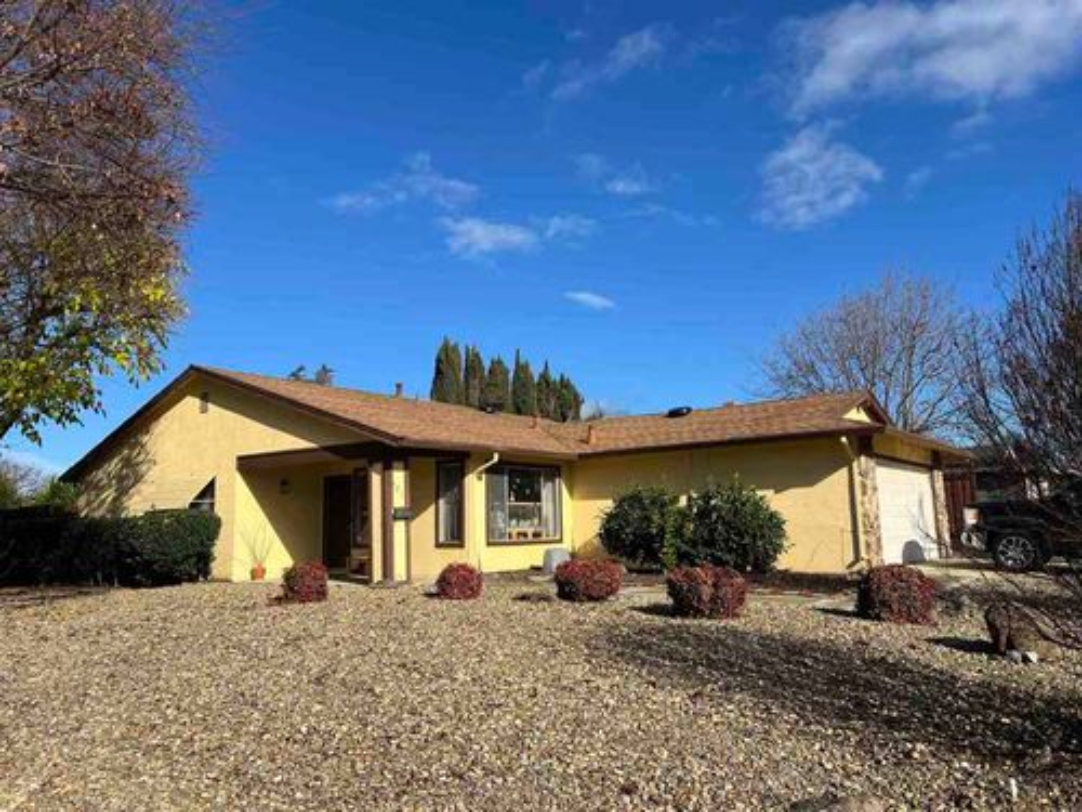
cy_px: 406
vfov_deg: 53.1
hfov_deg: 67.3
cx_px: 541
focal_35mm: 26
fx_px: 813
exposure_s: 1/5587
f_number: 1.5
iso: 50
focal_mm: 5.7
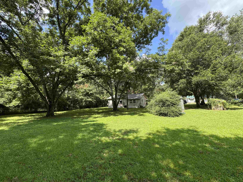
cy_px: 91
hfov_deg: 102.1
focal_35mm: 14
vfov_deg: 85.7
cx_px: 122
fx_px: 98
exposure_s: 1/317
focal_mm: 2.22
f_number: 2.2
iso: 40
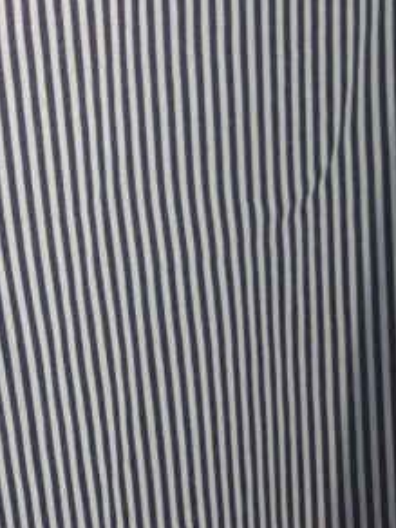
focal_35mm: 63
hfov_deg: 21.5
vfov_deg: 26.4
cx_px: -85
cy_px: -148
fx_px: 961
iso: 400
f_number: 1.8
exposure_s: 1/30
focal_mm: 5.54
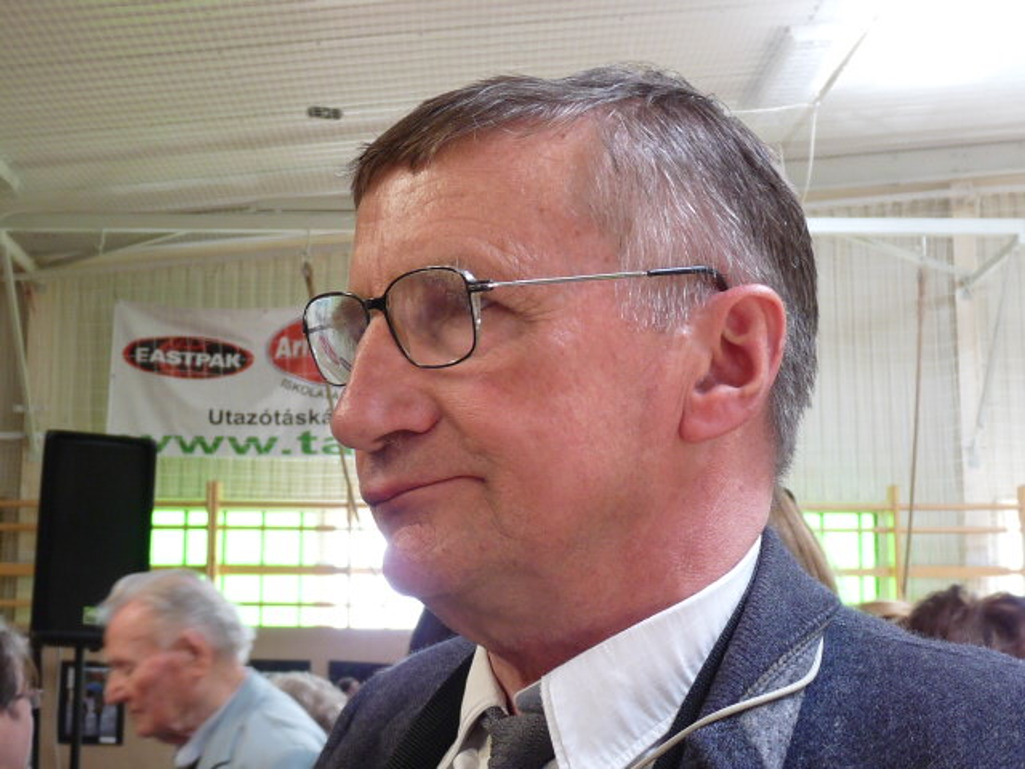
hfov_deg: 30.7
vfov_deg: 23.3
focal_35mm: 63
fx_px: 1865
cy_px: 384
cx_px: 512
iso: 125
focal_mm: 6.4
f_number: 3
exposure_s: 1/30
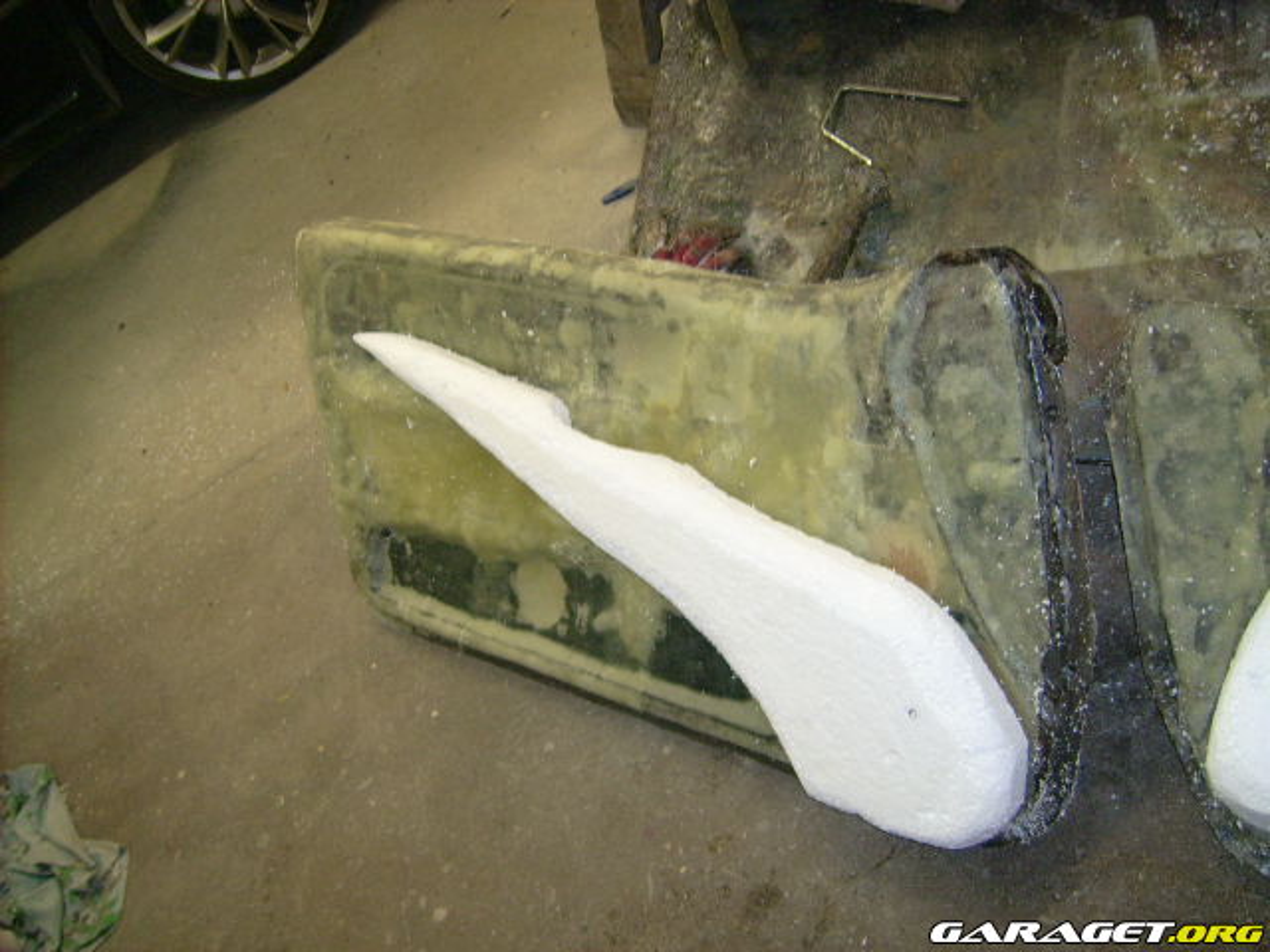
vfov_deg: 40.7
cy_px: 476
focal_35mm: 35
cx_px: 635
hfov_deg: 52.6
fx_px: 1284
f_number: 2.8
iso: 100
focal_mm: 5.95
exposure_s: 1/60
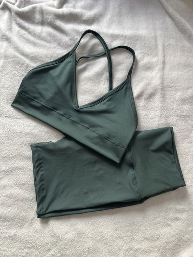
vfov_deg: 67.3
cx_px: 96
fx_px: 193
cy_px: 128
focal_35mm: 26
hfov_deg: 53.1
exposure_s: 1/66
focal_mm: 5.1
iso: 125
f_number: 1.6
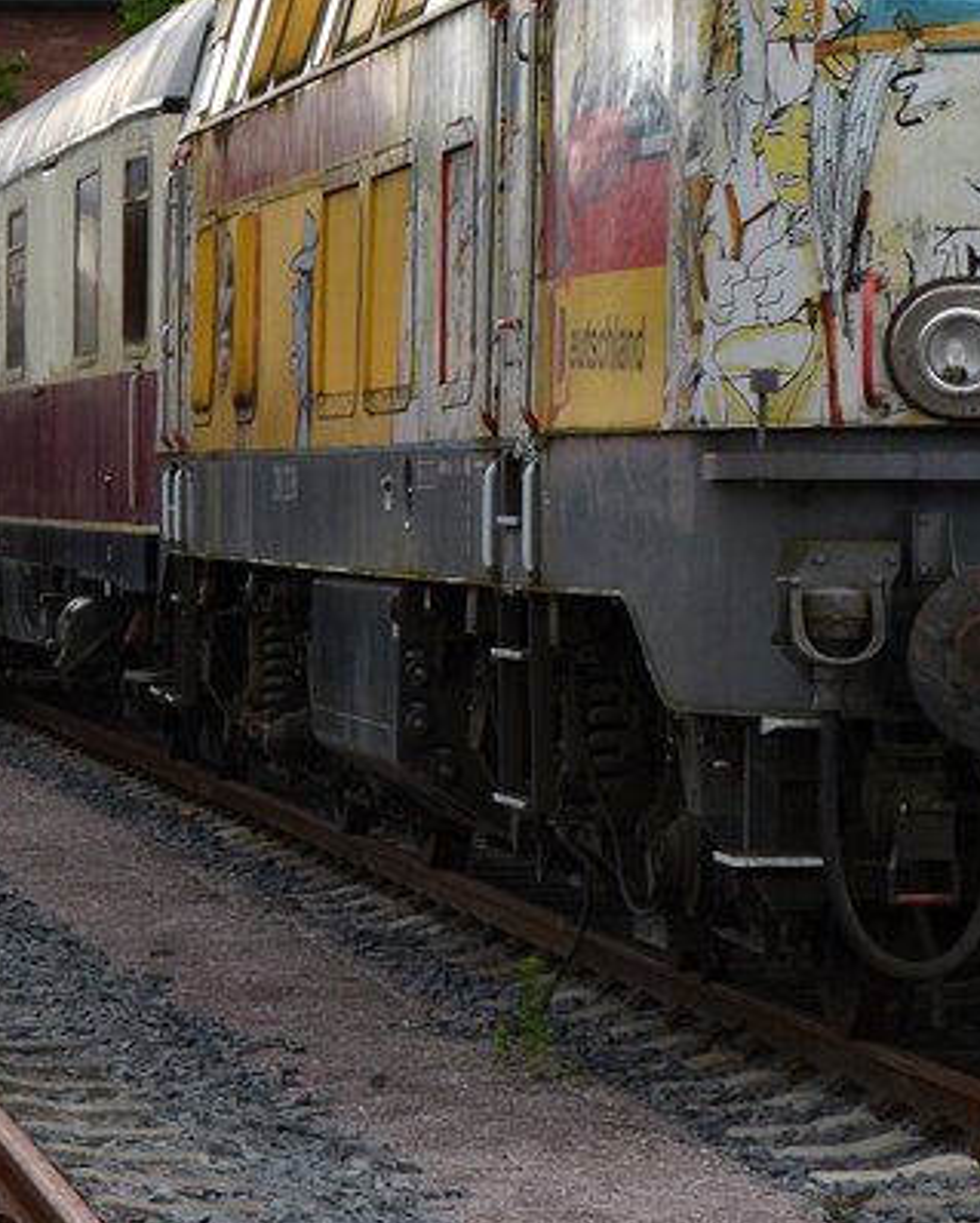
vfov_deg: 9.8
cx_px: 648
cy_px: 71
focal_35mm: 195
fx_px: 7062
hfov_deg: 7.9
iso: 250
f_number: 6.3
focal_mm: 46
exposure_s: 1/320
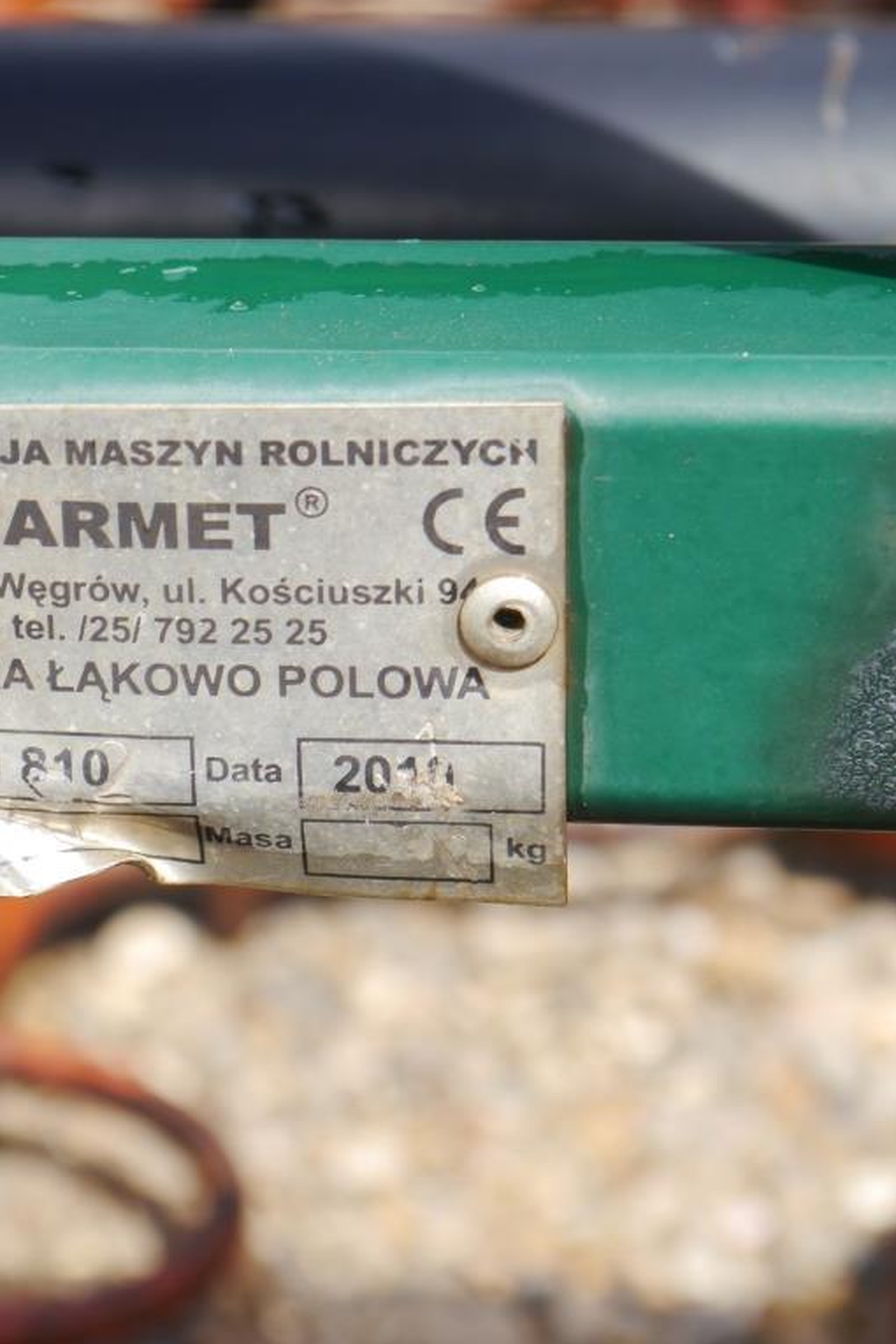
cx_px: 197
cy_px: 671
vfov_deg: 17.5
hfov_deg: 11.7
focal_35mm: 117
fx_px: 4368
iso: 160
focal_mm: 42
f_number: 7.1
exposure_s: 1/200
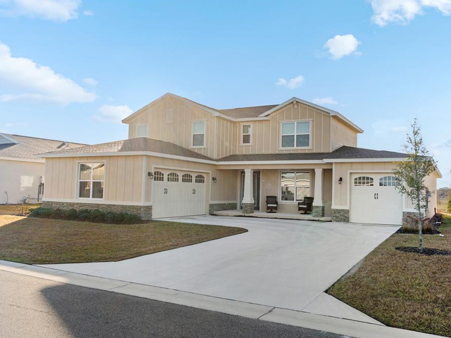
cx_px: 251
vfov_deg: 46.8
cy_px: 170
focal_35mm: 30
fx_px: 391
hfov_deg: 59.8
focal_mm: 18
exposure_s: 1/60
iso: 100
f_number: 8
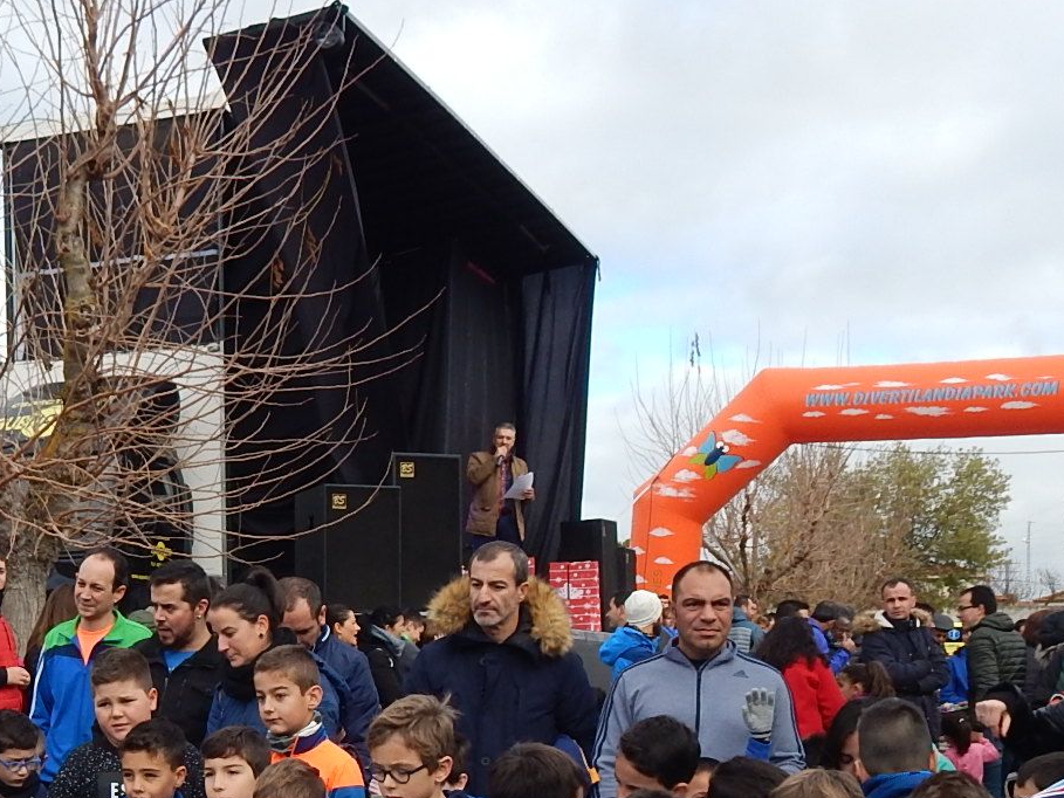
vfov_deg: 25.4
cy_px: 770
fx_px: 1691
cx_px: 322
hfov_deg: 34.5
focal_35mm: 55
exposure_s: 1/640
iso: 125
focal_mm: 4
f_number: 3
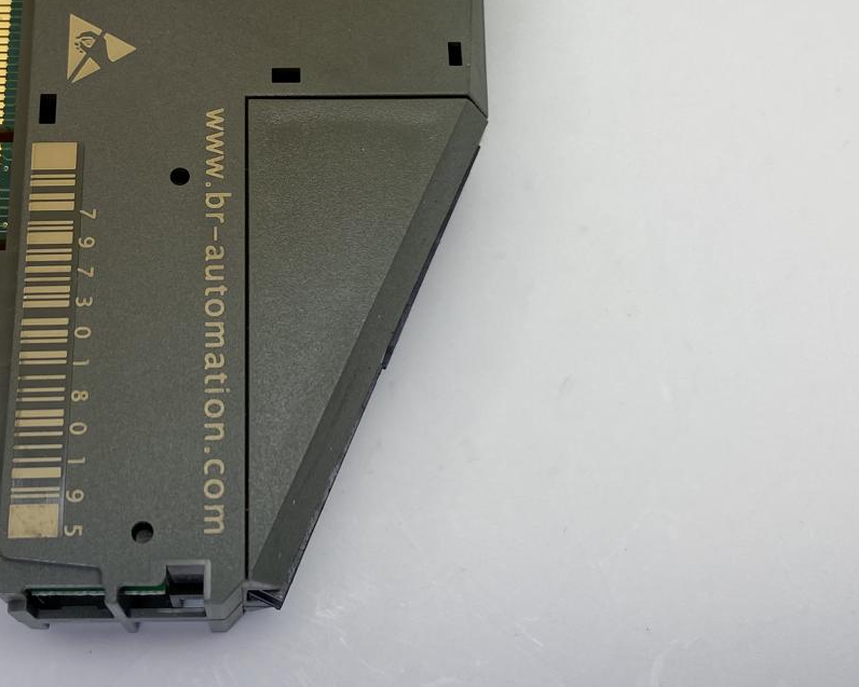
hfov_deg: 36.2
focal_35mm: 51
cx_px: 273
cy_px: 193
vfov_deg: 29.3
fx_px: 1297
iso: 32
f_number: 1.8
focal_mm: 4.25
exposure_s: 1/546
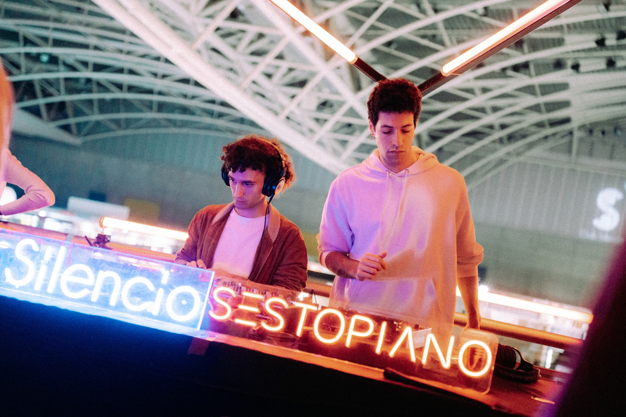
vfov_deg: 20.6
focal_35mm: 66
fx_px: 1148
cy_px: 208
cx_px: 313
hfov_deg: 30.5
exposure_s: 1/320
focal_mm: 66
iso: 5000
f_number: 2.8
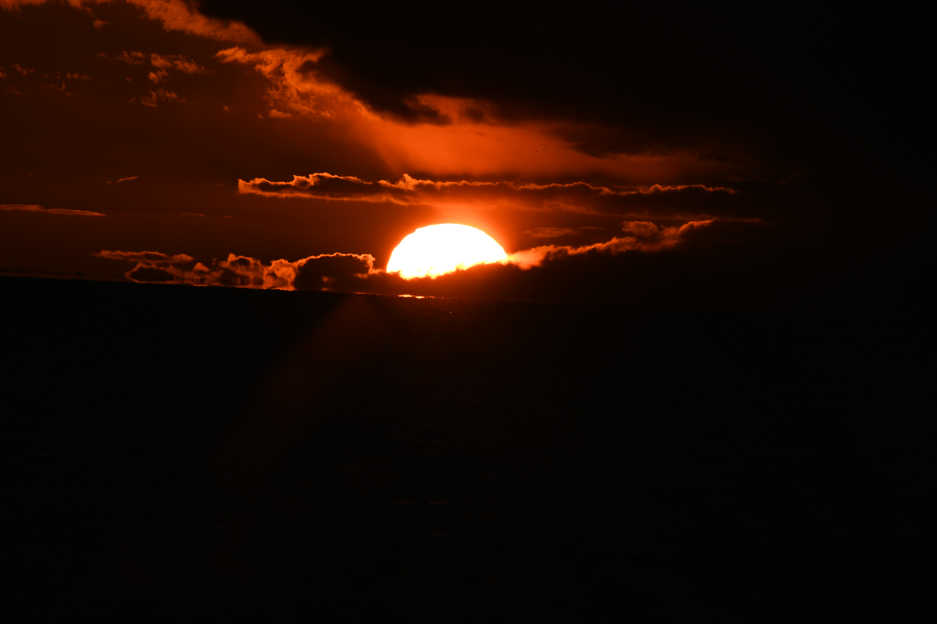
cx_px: 468
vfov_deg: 2.7
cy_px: 312
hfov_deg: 4.1
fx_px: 13005
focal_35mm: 500
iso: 100
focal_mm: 500
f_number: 16
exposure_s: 1/1000
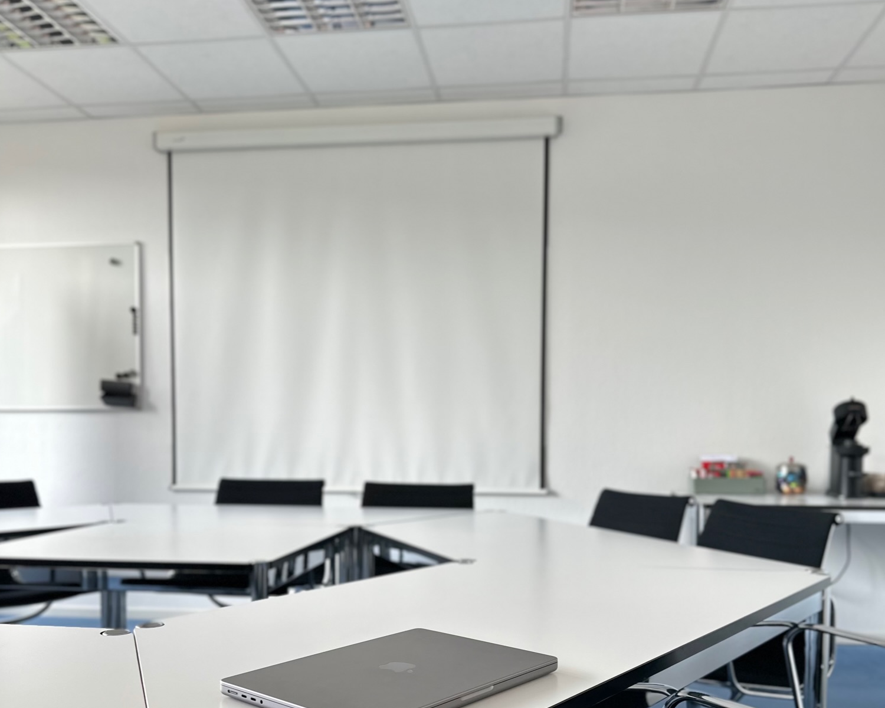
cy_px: 471
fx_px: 838
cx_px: 444
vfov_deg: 45.1
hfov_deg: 55.7
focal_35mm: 32
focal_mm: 6.86
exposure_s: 1/121
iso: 64
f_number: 1.78
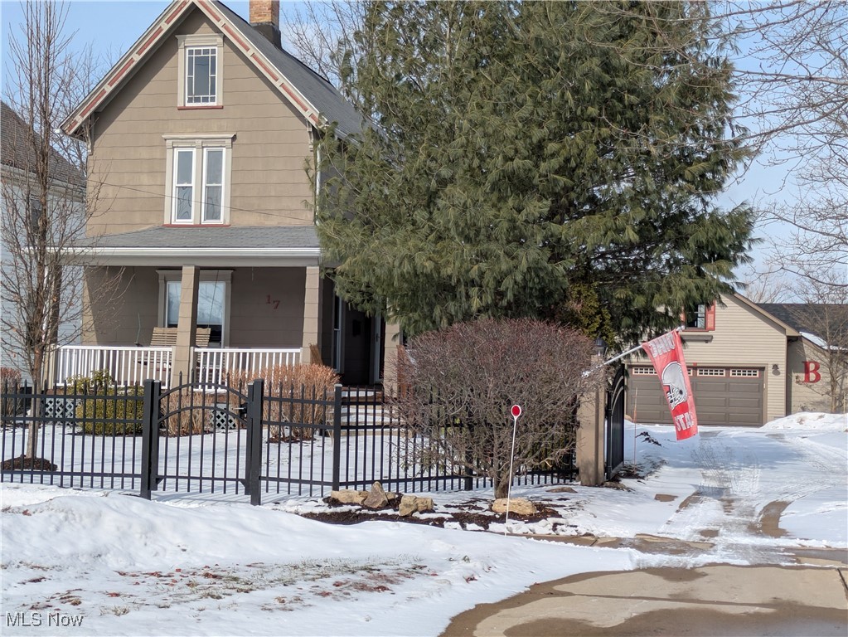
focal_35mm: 51
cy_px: 318
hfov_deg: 37.5
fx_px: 1250
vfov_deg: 28.6
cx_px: 424
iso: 46
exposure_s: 1/2950
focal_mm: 5.43
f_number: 1.89
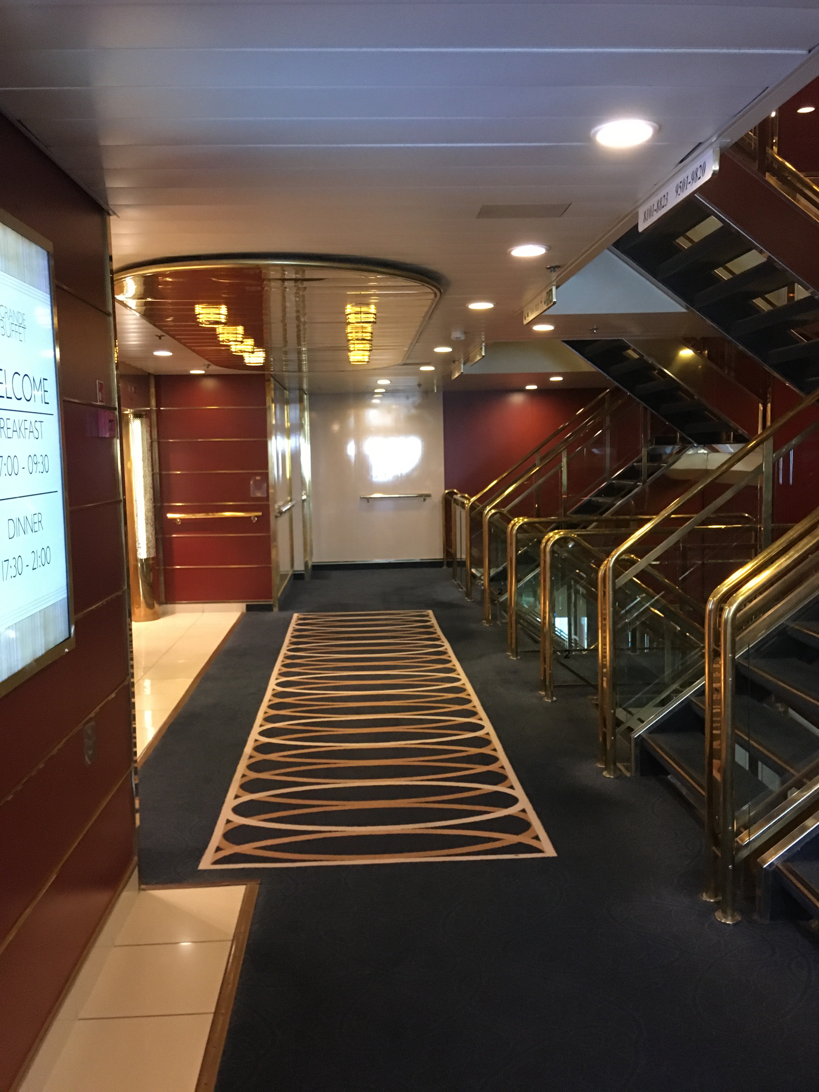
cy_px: 546
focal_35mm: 29
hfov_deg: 48.2
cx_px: 410
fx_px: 915
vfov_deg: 61.7
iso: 250
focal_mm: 4.15
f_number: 2.2
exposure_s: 1/17
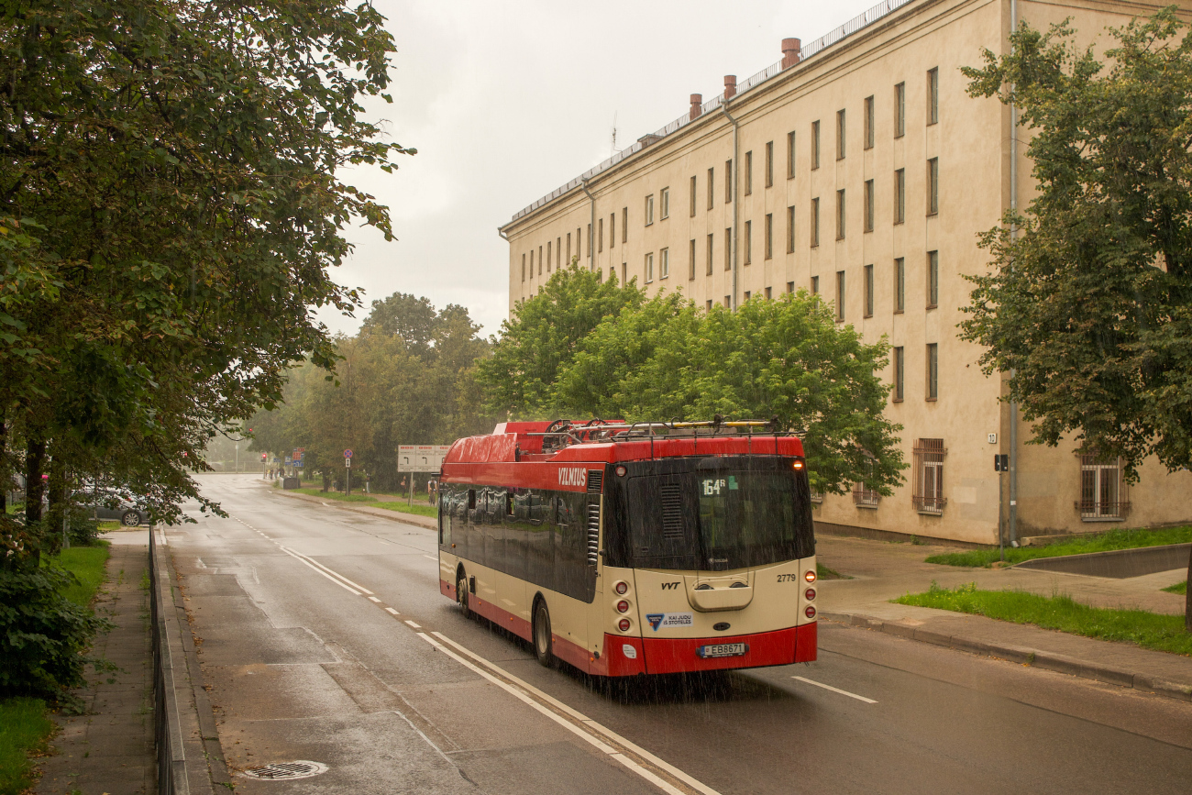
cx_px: 596
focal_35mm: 42
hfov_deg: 46.4
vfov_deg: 31.9
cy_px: 398
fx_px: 1391
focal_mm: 28
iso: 200
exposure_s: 1/160
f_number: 6.3
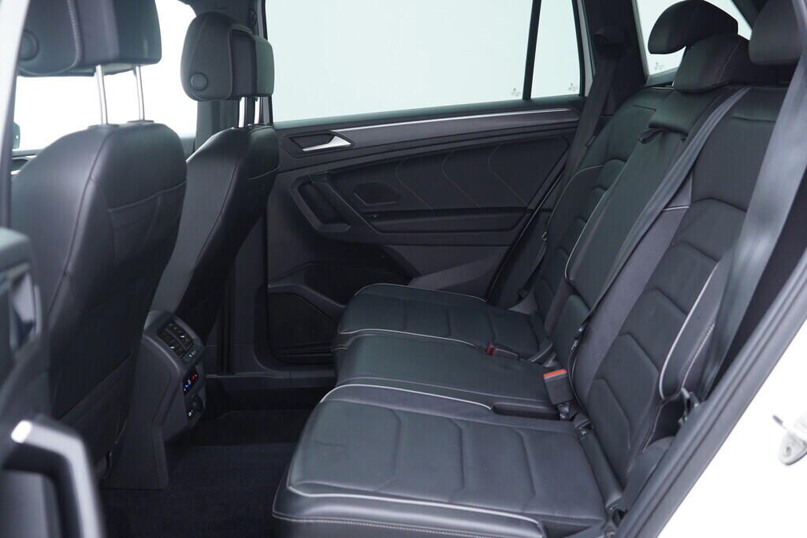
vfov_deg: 36.9
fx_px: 807
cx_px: 404
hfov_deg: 53.1
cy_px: 269
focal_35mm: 36
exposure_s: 1/40
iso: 400
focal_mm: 24
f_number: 2.8
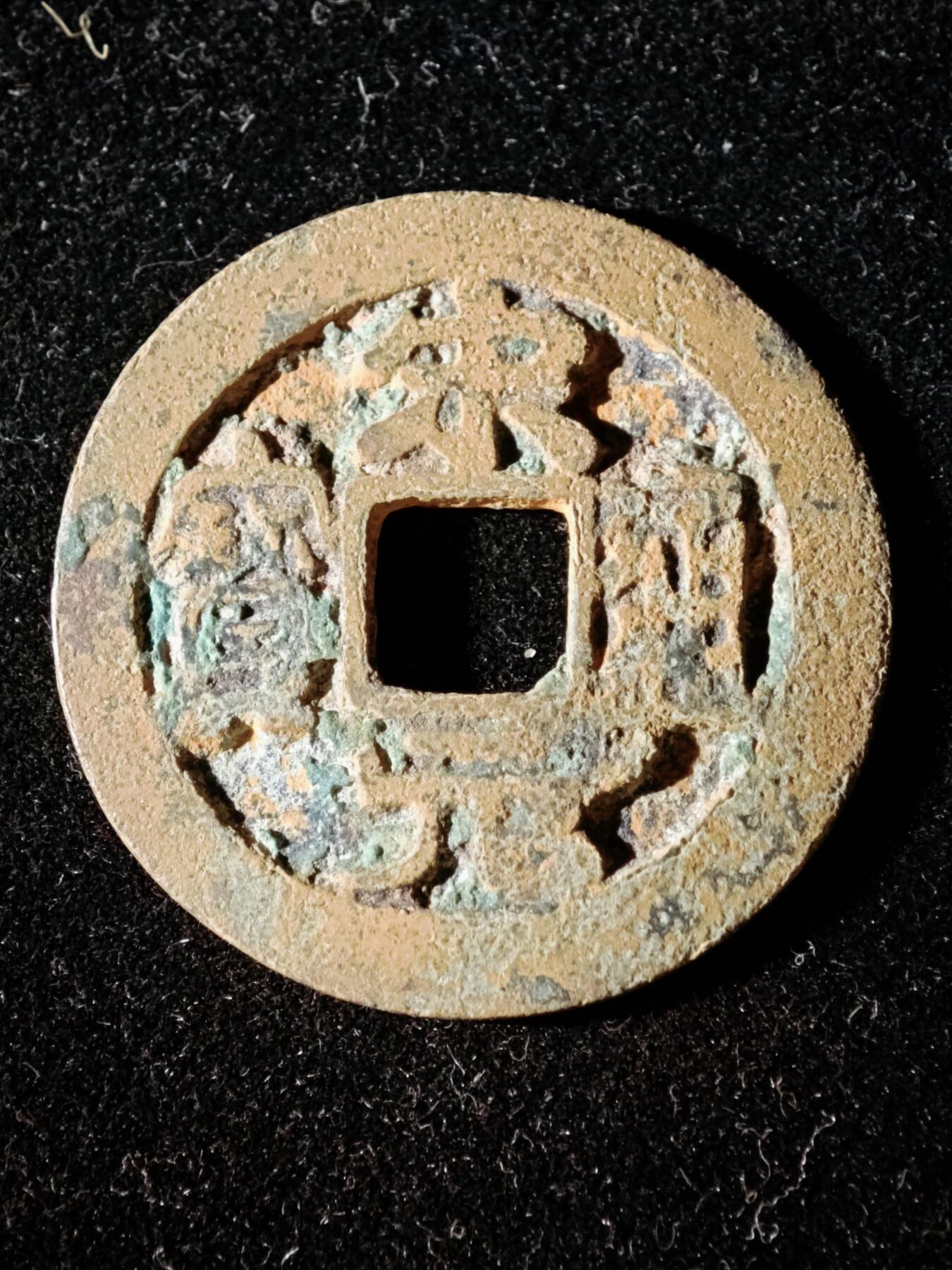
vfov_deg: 18.4
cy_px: 635
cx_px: 476
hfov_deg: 13.8
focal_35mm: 107
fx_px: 3924
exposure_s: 1/100
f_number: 2
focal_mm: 9
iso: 500
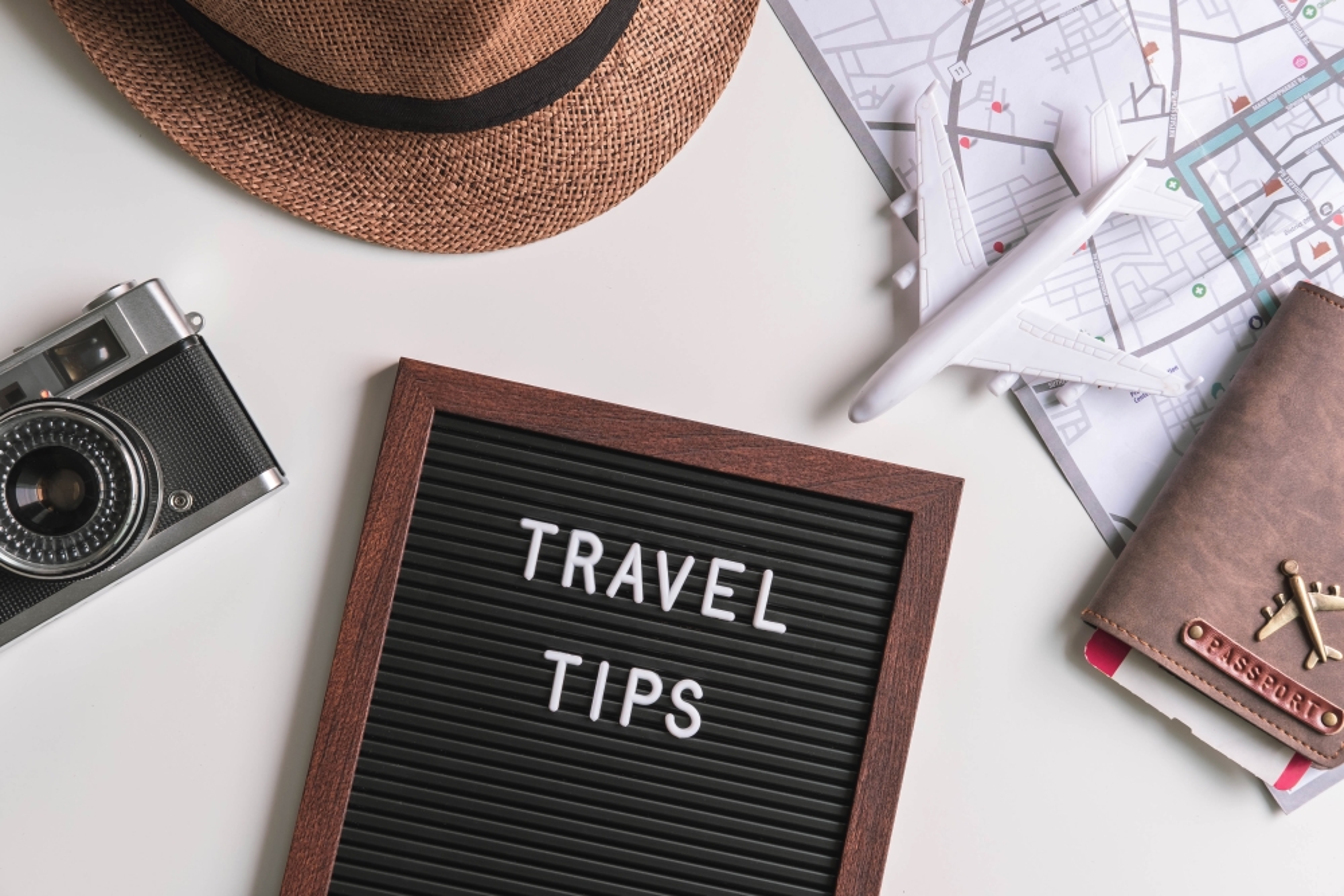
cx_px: 672
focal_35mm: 53
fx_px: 1979
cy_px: 448
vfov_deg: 25.5
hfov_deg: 37.5
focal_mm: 35
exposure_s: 1/20
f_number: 8
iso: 200
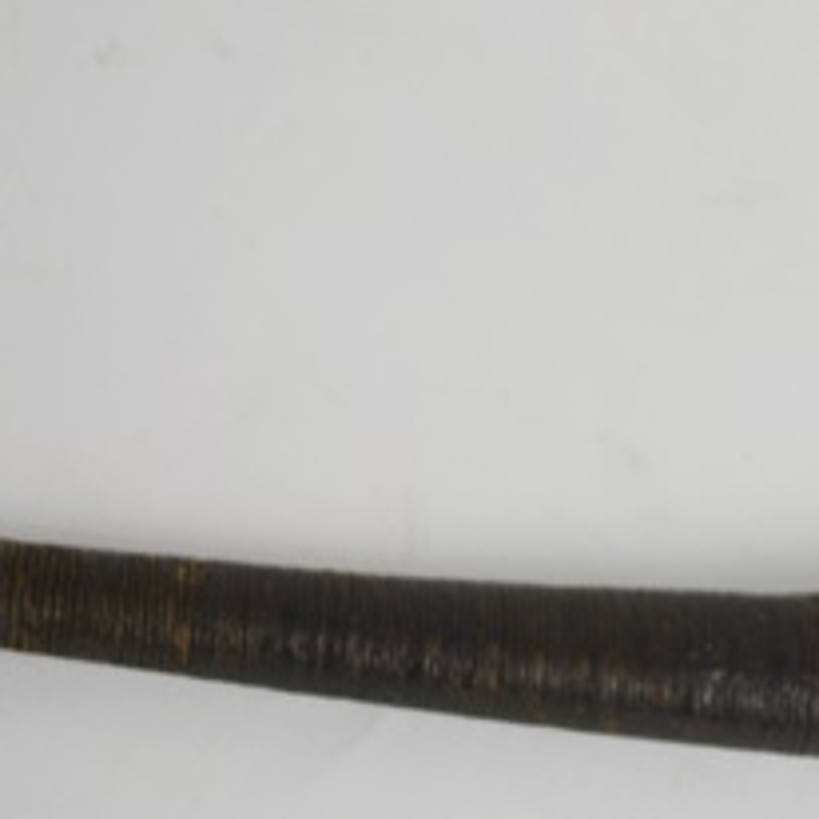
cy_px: 326
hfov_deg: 11.0
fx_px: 4176
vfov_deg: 11.2
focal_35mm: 156
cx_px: 970
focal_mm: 42
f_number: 5.6
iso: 200
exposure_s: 1/125
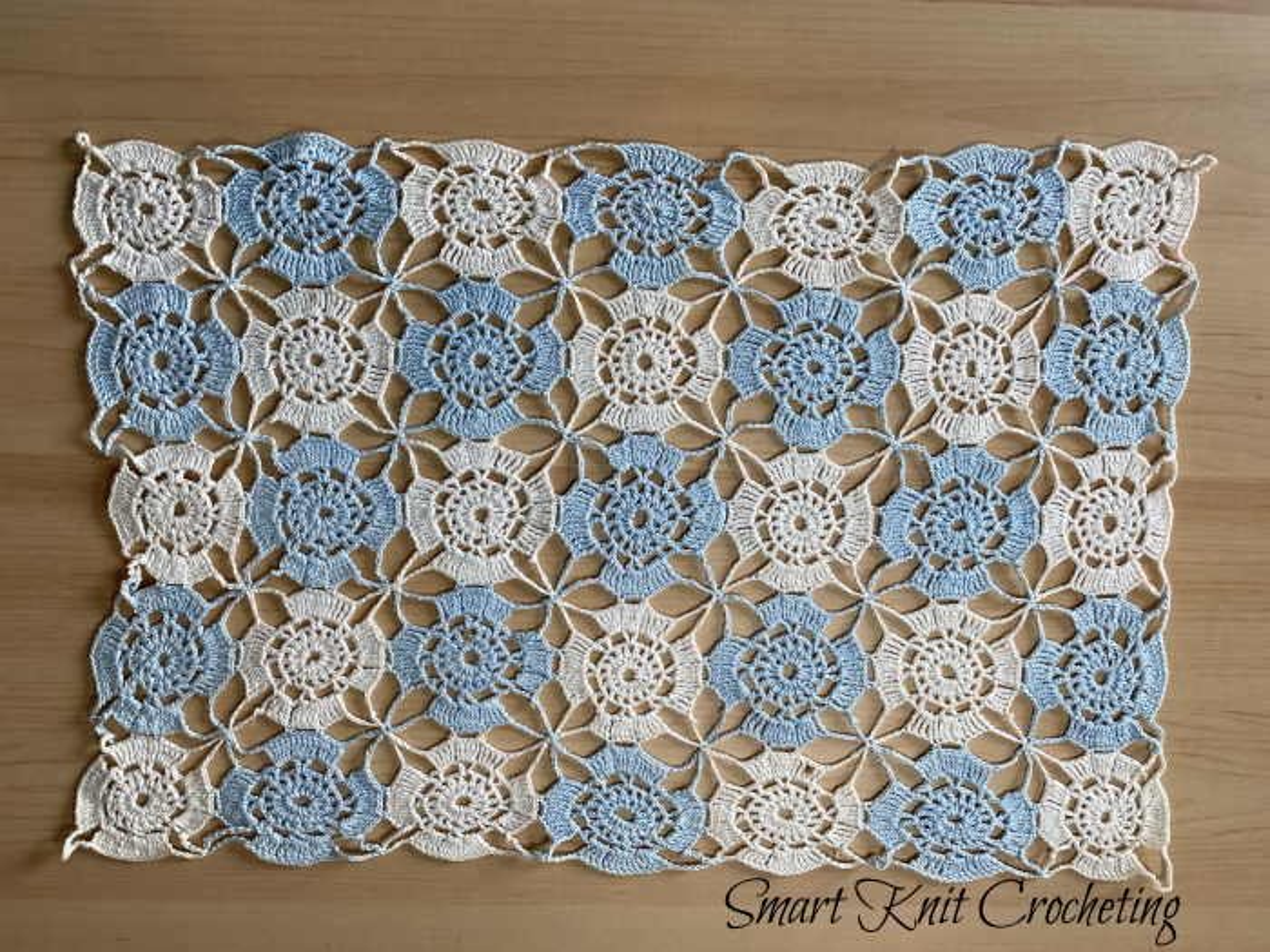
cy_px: 476
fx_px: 954
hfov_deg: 67.3
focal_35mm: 26
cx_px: 635
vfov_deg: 53.1
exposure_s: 1/120
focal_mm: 4.25
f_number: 1.8
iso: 64
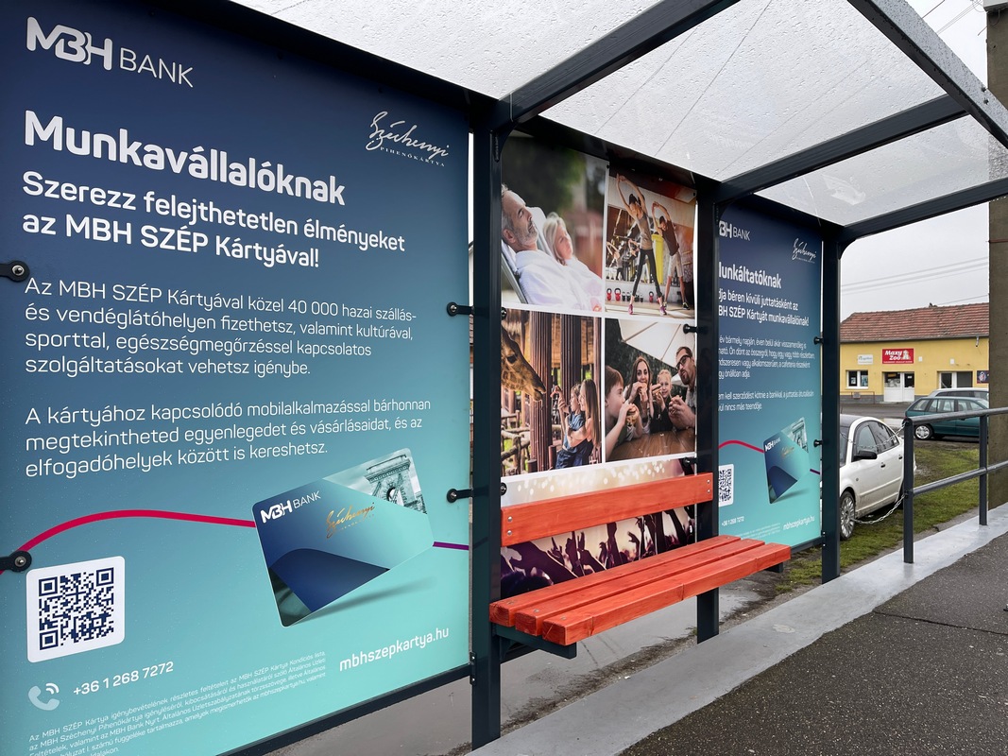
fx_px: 757
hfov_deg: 67.3
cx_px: 504
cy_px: 378
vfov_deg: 53.1
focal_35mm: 26
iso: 50
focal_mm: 5.1
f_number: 1.6
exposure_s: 1/599
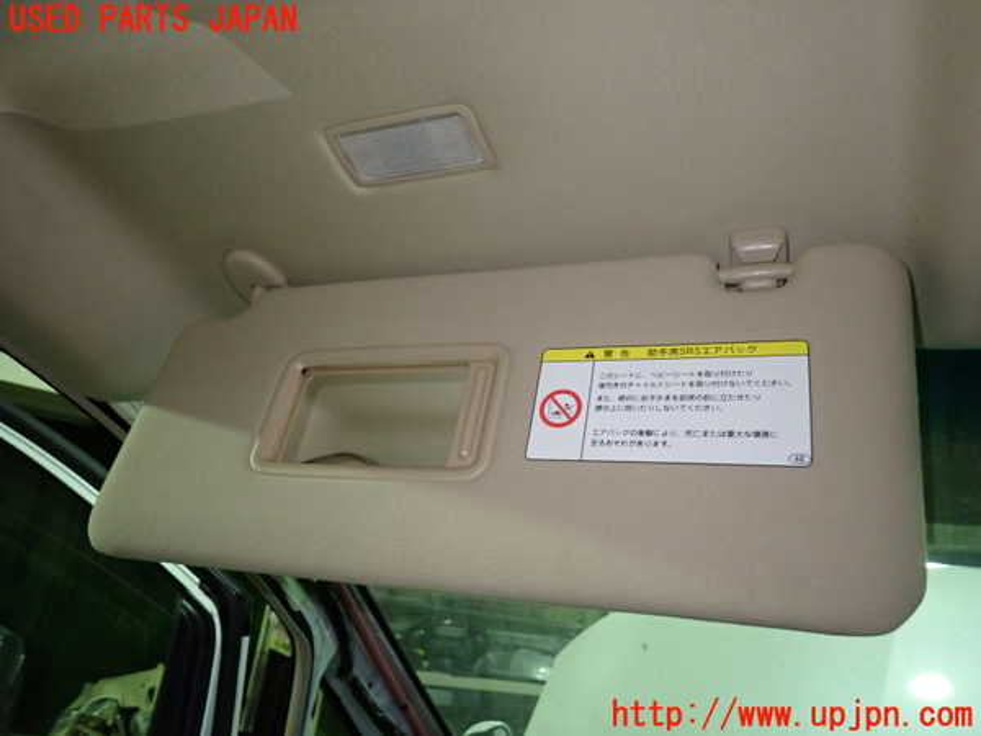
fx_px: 708
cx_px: 490
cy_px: 368
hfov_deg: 69.4
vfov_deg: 54.9
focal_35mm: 25
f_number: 2
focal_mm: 4.5
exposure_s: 1/30
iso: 400
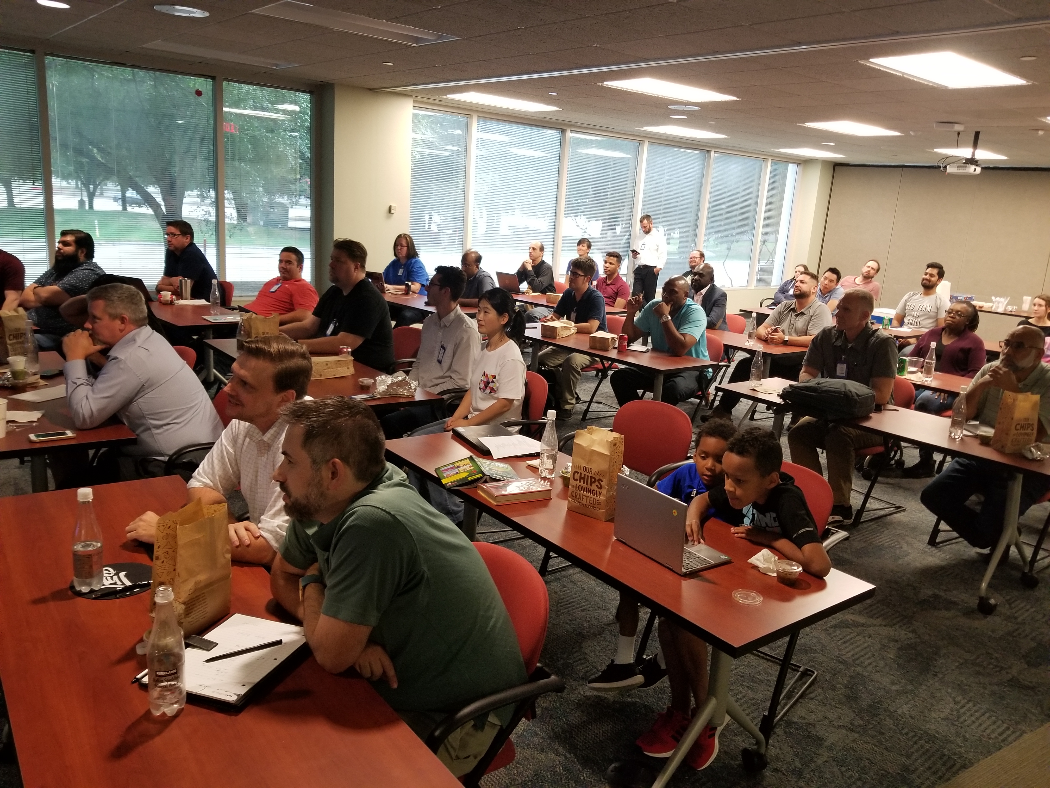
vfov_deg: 53.1
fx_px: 789
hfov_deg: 67.3
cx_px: 525
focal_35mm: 26
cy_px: 394
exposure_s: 1/30
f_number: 1.7
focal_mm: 4.3
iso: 200
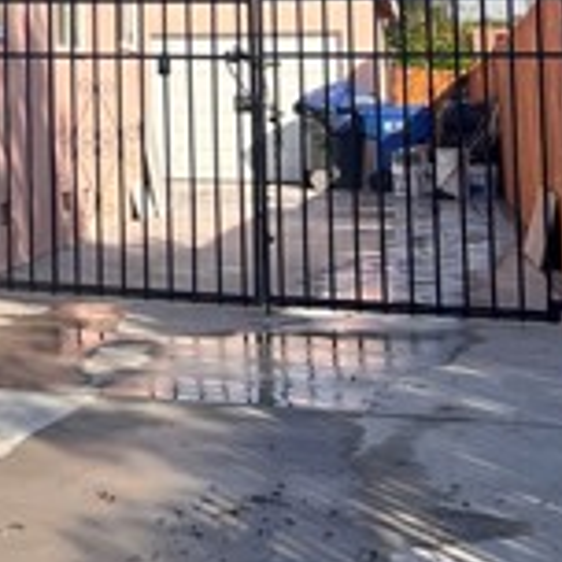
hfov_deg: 15.1
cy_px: -67
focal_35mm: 97
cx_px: -507
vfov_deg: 17.3
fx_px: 1782
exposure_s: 1/2353
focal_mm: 5.7
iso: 50
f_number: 1.5
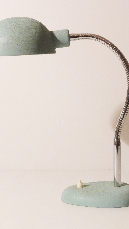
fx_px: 383
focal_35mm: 63
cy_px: 114
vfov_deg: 33.3
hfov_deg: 19.1
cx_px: 60
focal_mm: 9.7
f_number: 4.6
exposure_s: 1/60
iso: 320
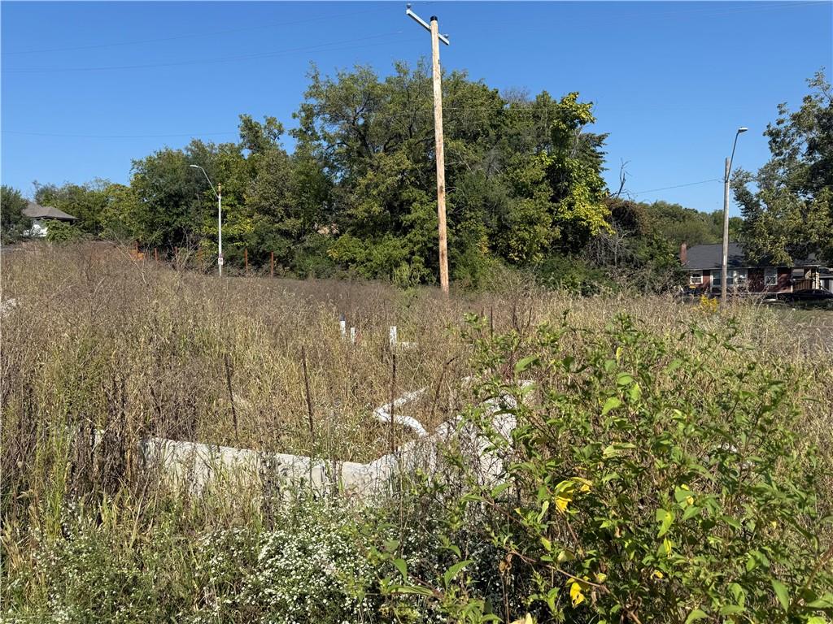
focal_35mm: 24
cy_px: 312
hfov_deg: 71.6
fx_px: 578
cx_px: 416
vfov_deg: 56.8
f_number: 1.78
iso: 80
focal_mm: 6.76
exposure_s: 1/4673
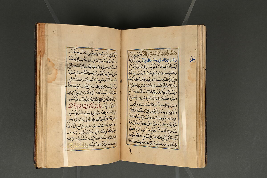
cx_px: 134
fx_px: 423
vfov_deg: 23.8
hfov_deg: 35.1
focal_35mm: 57
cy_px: 89
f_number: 13
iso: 250
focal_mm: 57
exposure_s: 1/30
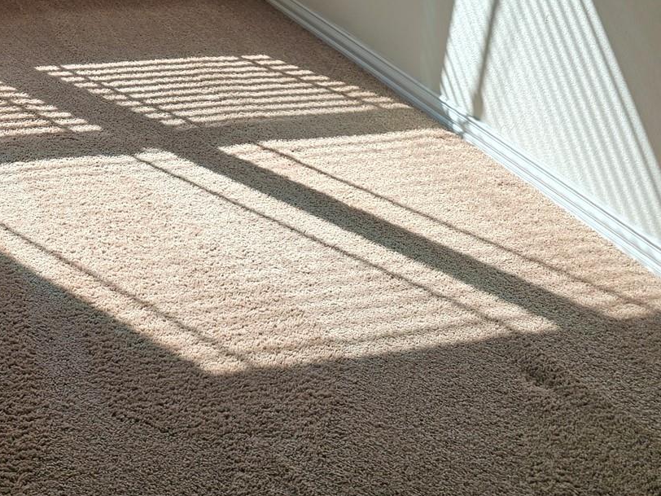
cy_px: -106
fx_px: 1108
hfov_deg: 29.8
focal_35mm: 58
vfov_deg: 23.1
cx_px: -68
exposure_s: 1/180
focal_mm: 6.3
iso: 12
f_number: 1.7
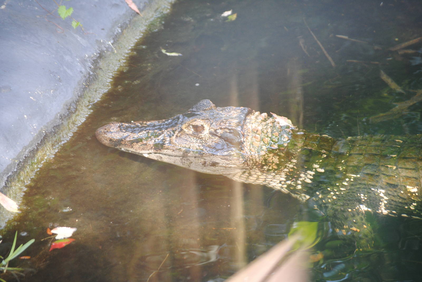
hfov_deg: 12.4
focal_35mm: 165
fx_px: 1936
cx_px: 211
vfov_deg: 8.3
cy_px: 141
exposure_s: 1/80
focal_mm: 110
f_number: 4.5
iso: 400
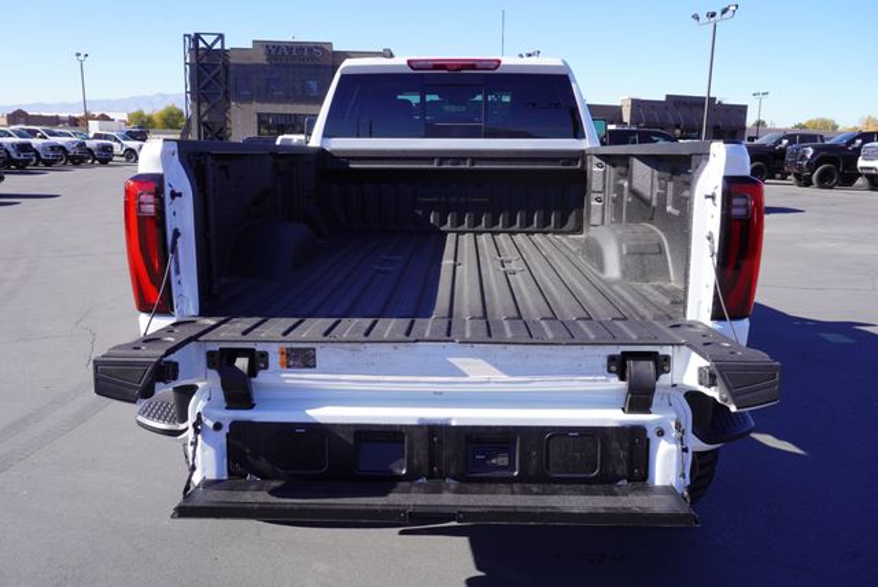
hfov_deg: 61.9
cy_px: 294
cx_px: 439
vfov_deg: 43.7
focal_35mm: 30
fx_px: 732
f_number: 8
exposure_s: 1/125
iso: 100
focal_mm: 20
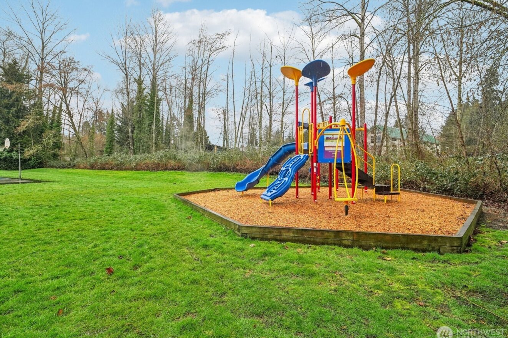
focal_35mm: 17
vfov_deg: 70.4
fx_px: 240
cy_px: 166
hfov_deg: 93.2
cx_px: 244
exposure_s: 1/400
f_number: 8
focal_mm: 16
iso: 1600
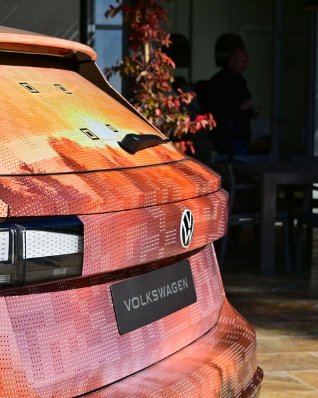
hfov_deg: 14.4
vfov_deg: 18.1
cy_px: 199
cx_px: 39
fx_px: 1246
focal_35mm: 106
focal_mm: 50
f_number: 6.3
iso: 250
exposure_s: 1/3200
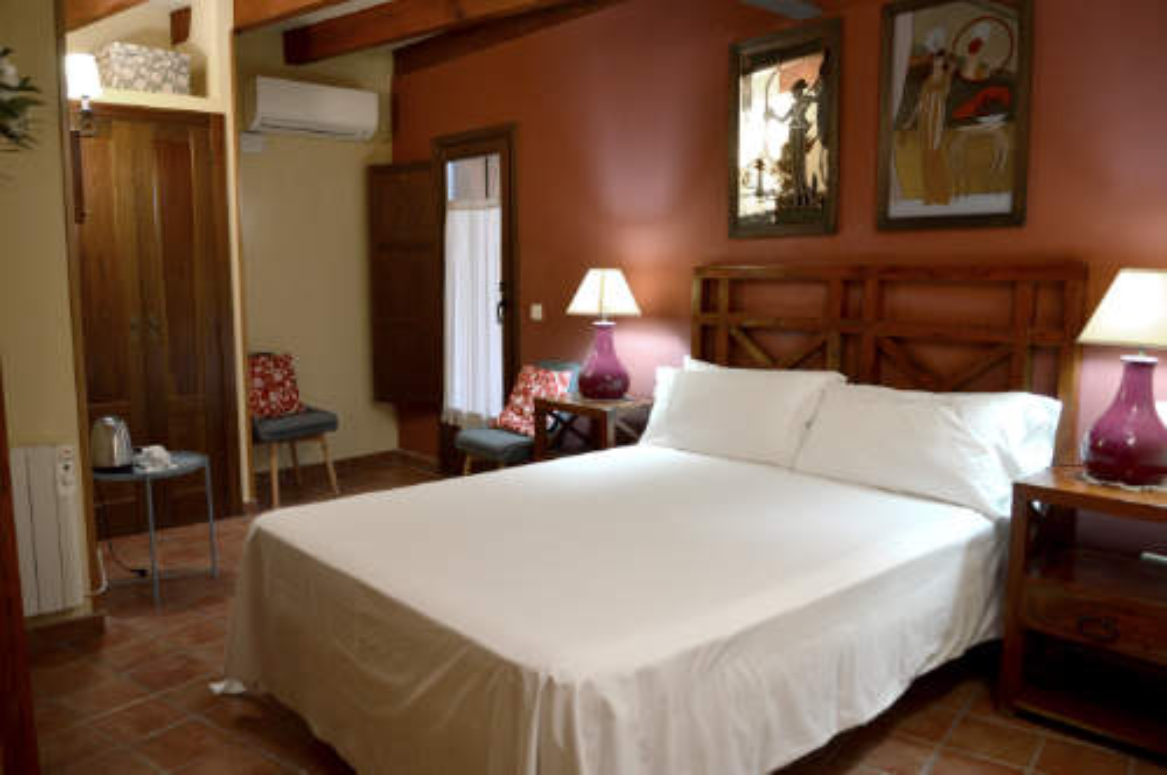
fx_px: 826
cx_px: 584
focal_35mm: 26
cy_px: 388
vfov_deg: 50.3
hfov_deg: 70.5
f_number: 2.8
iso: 180
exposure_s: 1/20
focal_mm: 17
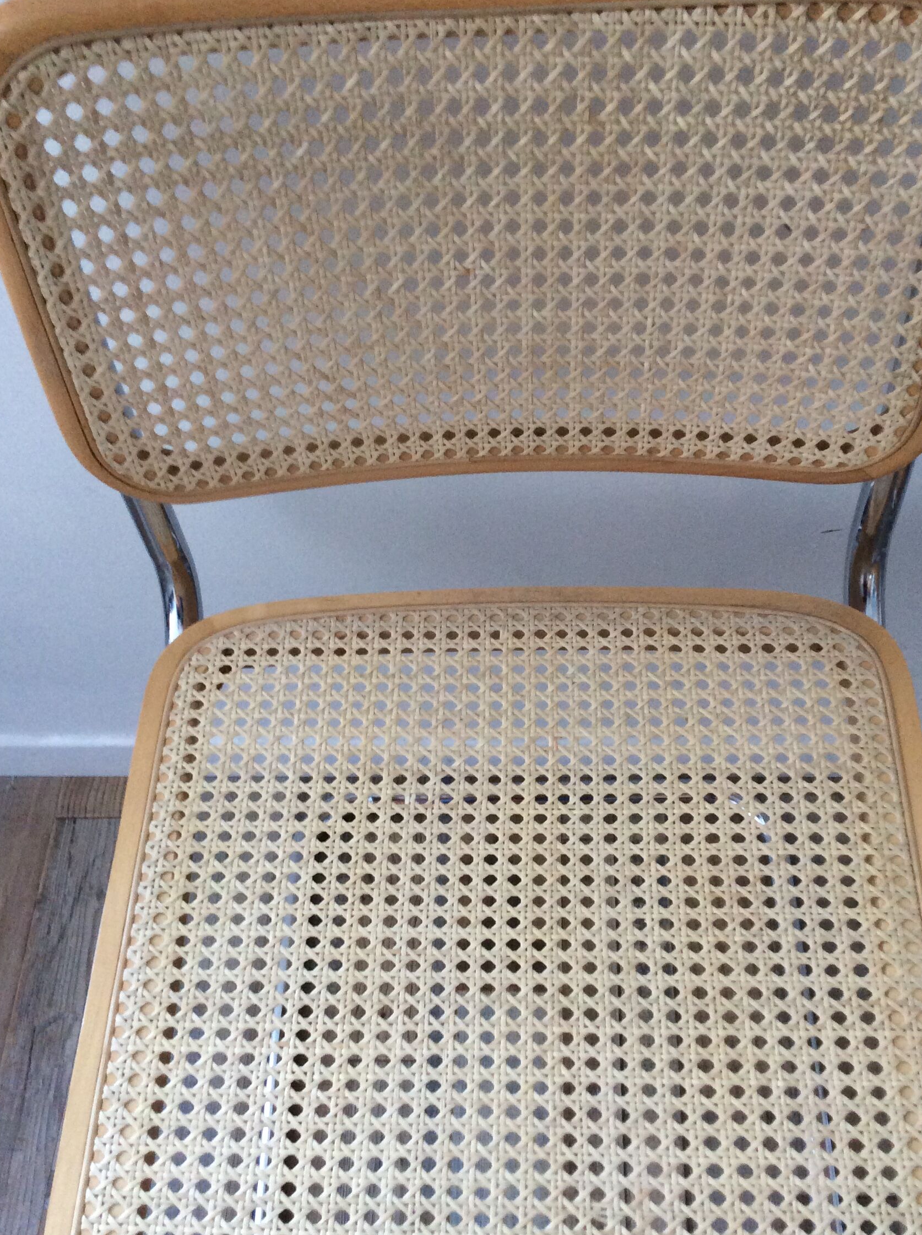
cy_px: 654
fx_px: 1318
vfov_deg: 50.2
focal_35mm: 37
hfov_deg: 38.5
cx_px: 493
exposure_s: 1/25
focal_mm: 3.3
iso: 125
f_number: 2.4
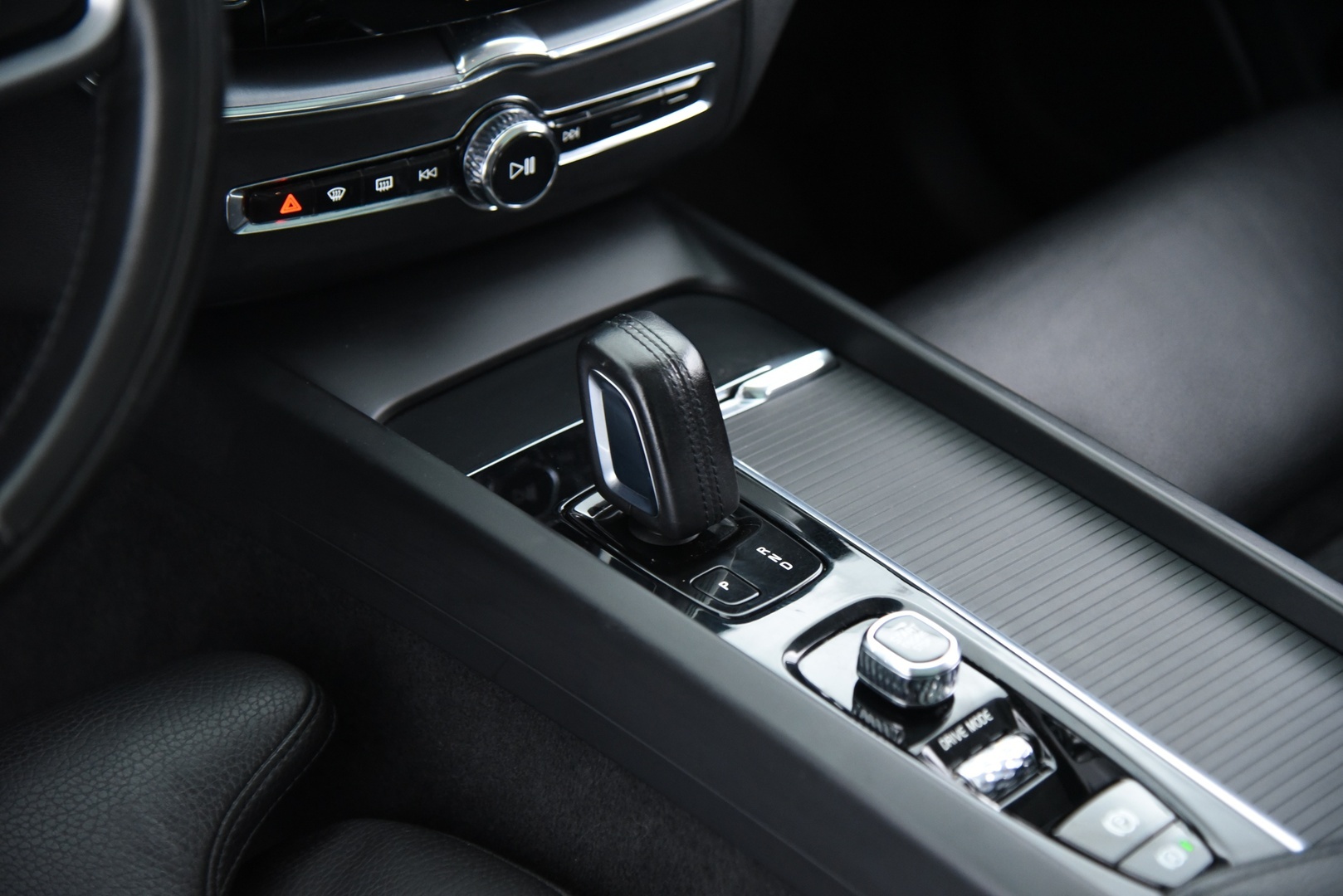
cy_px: 448
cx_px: 672
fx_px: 2612
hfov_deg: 28.8
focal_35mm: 70
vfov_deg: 19.5
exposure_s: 1/13
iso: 4000
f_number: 4
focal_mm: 70
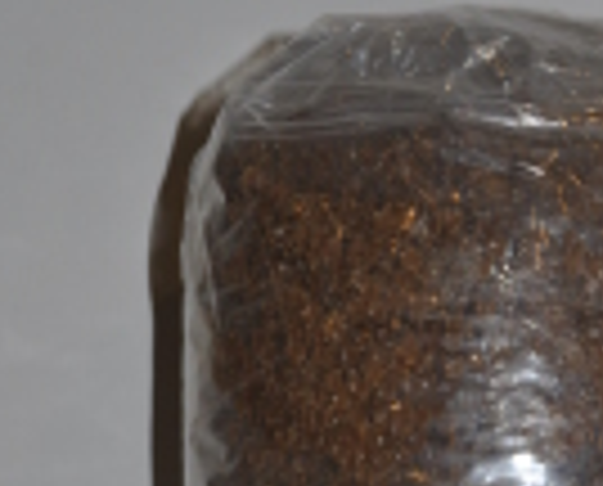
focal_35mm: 117
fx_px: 2094
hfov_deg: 16.2
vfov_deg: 12.4
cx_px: 533
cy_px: 806
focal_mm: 28
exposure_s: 1/125
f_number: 9
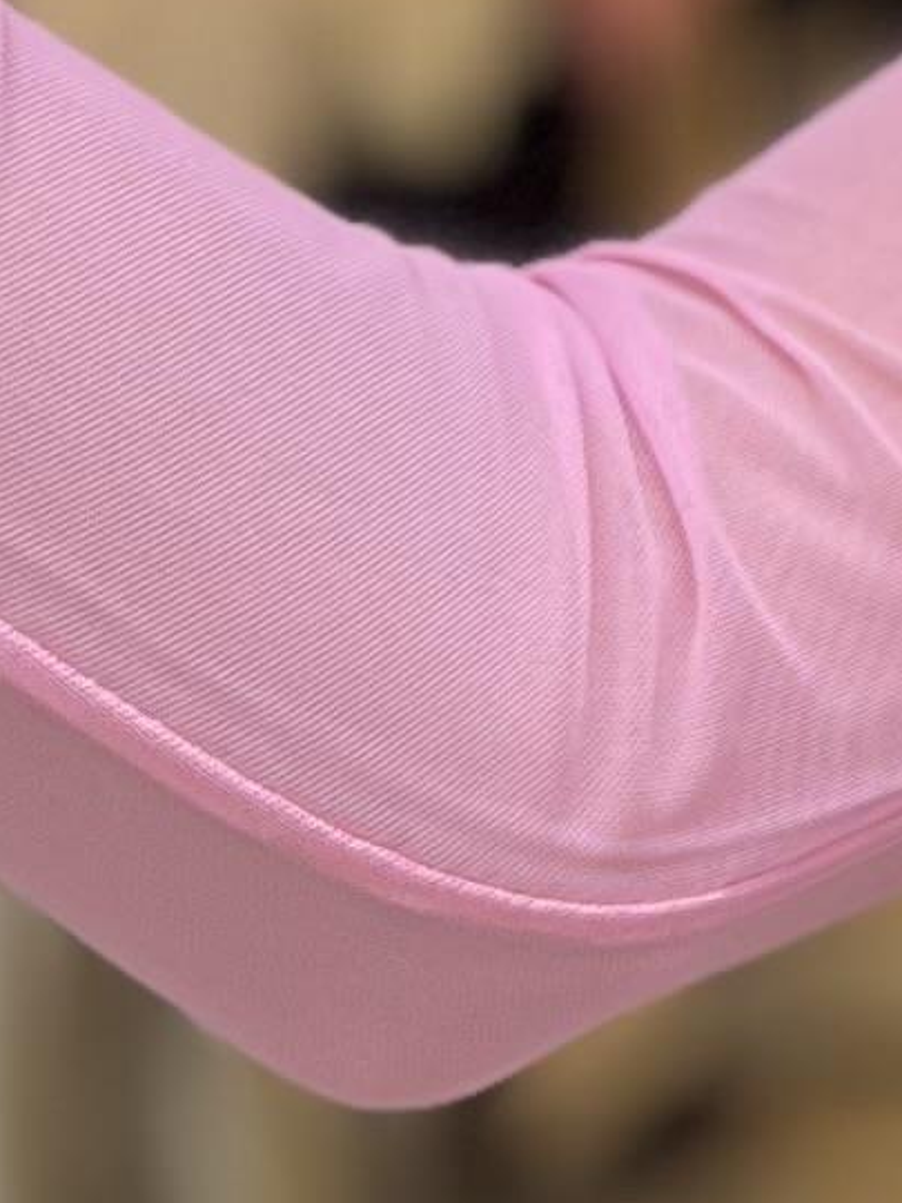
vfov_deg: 10.0
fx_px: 6740
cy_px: -383
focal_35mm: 194
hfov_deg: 7.2
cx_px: 2205
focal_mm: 5.7
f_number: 1.5
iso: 32
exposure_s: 1/139
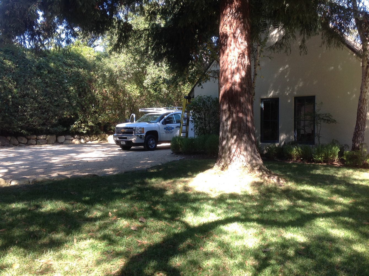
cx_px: 184
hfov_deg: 52.7
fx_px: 373
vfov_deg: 40.6
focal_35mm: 35
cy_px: 138
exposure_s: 1/189
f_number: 2.4
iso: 50
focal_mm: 4.28
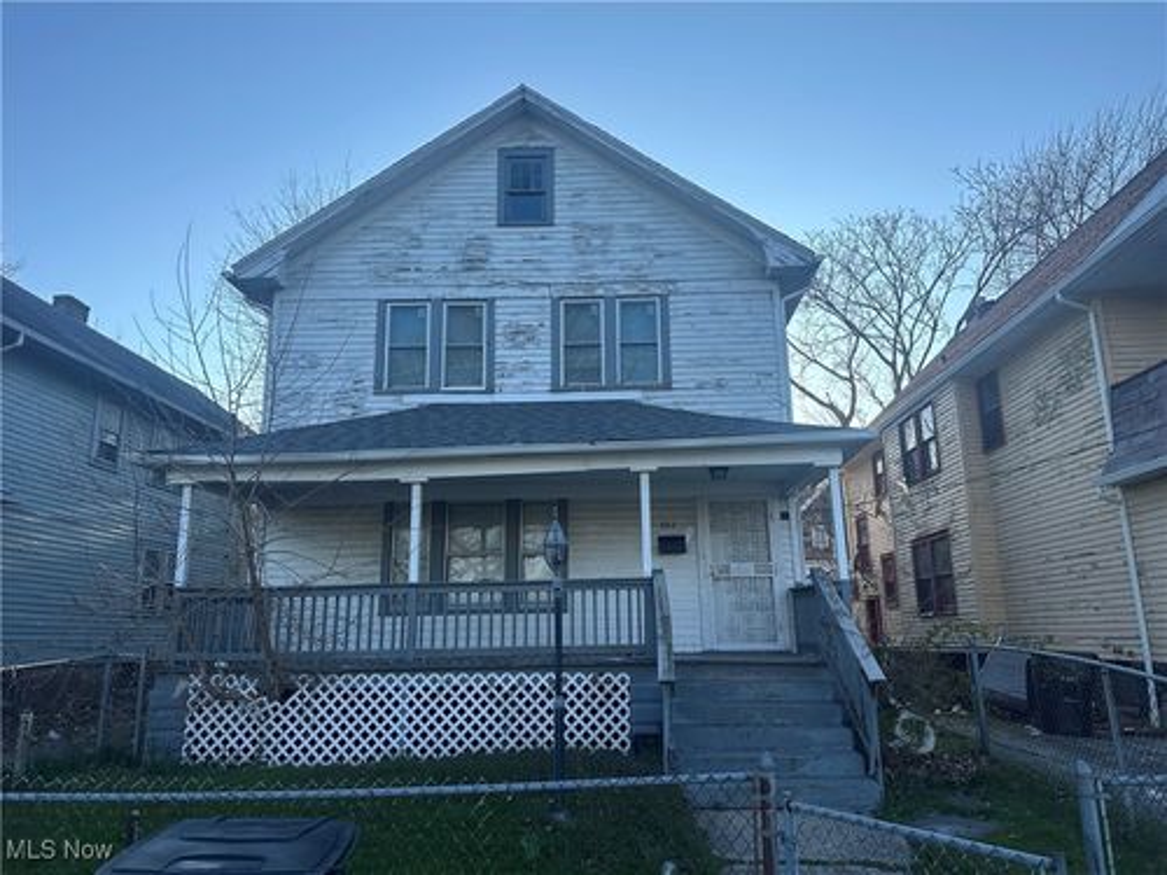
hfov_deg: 71.6
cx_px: 584
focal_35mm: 24
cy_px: 438
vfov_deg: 56.8
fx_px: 809
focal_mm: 6.86
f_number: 1.78
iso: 80
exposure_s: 1/2410
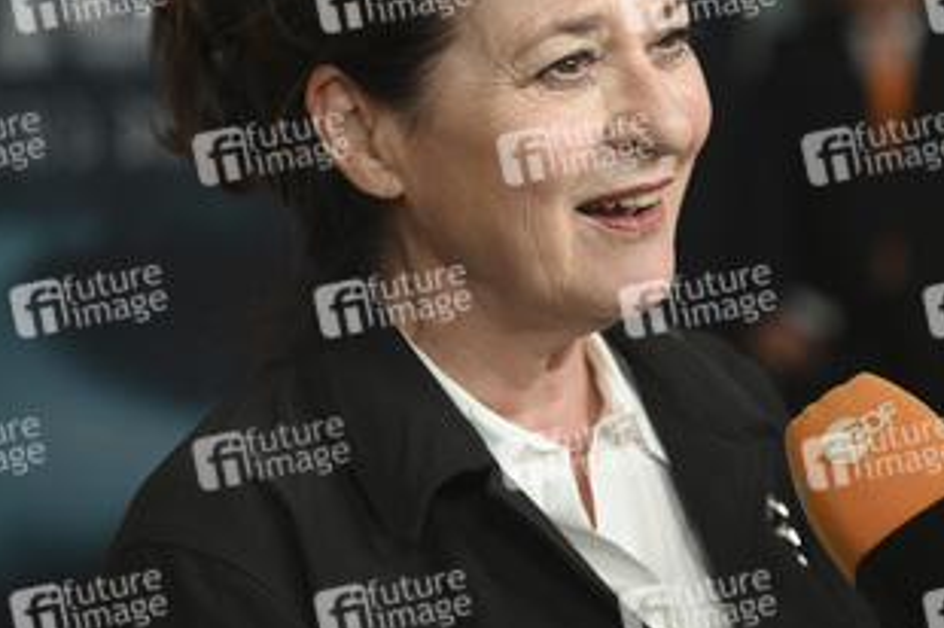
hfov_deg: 18.7
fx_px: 2855
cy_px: 226
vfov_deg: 12.5
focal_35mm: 109
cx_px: 617
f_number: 2.8
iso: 160
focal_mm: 75
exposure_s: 1/125
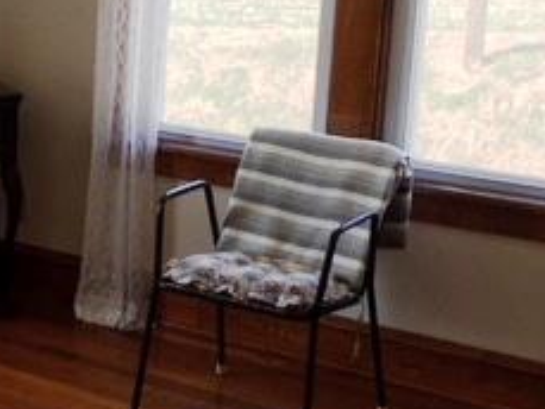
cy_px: 140
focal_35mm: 81
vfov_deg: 18.2
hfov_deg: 23.2
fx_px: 1276
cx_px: 14
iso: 25
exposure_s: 1/120
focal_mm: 4.15
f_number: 2.2
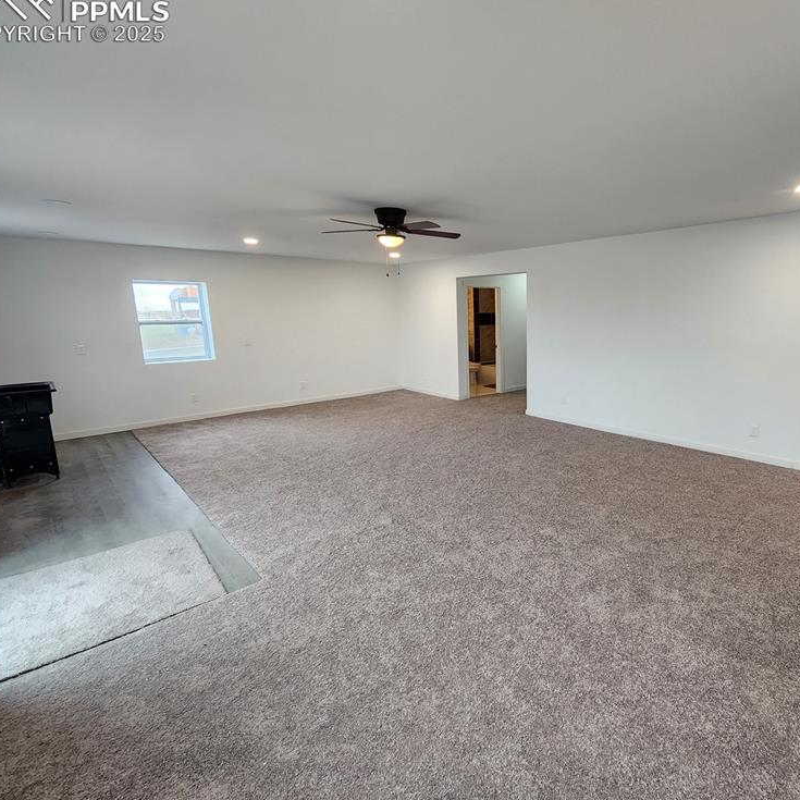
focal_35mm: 16
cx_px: 508
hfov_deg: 85.4
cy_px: 399
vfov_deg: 87.4
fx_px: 418
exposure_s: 1/60
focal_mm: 2.2
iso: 250
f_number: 2.2
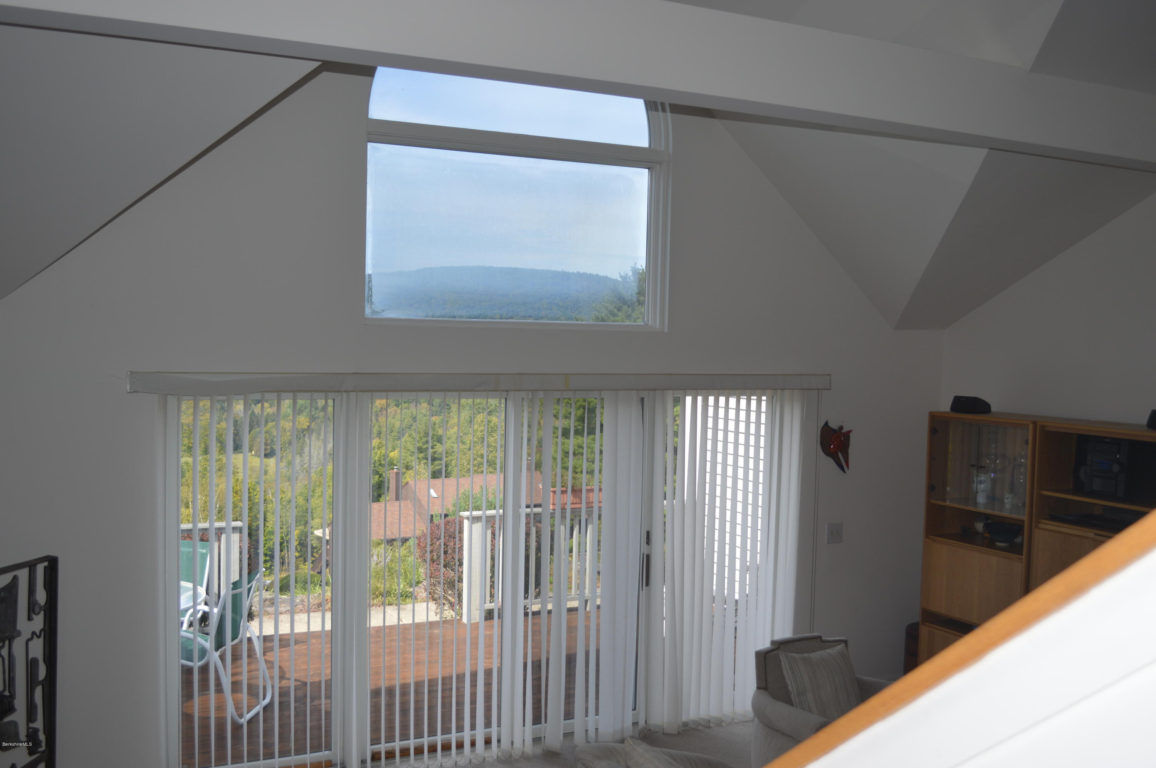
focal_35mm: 36
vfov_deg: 36.8
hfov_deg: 53.2
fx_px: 1155
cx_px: 578
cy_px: 384
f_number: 4
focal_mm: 24
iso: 100
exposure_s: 1/160
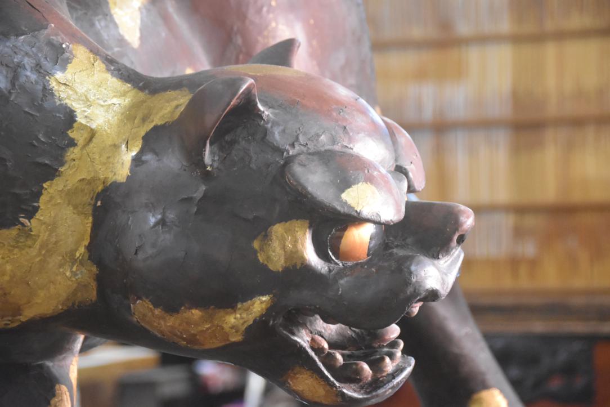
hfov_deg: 15.2
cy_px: 204
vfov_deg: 10.2
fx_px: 2288
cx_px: 305
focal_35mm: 135
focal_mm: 90
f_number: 5.6
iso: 5600
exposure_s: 1/60
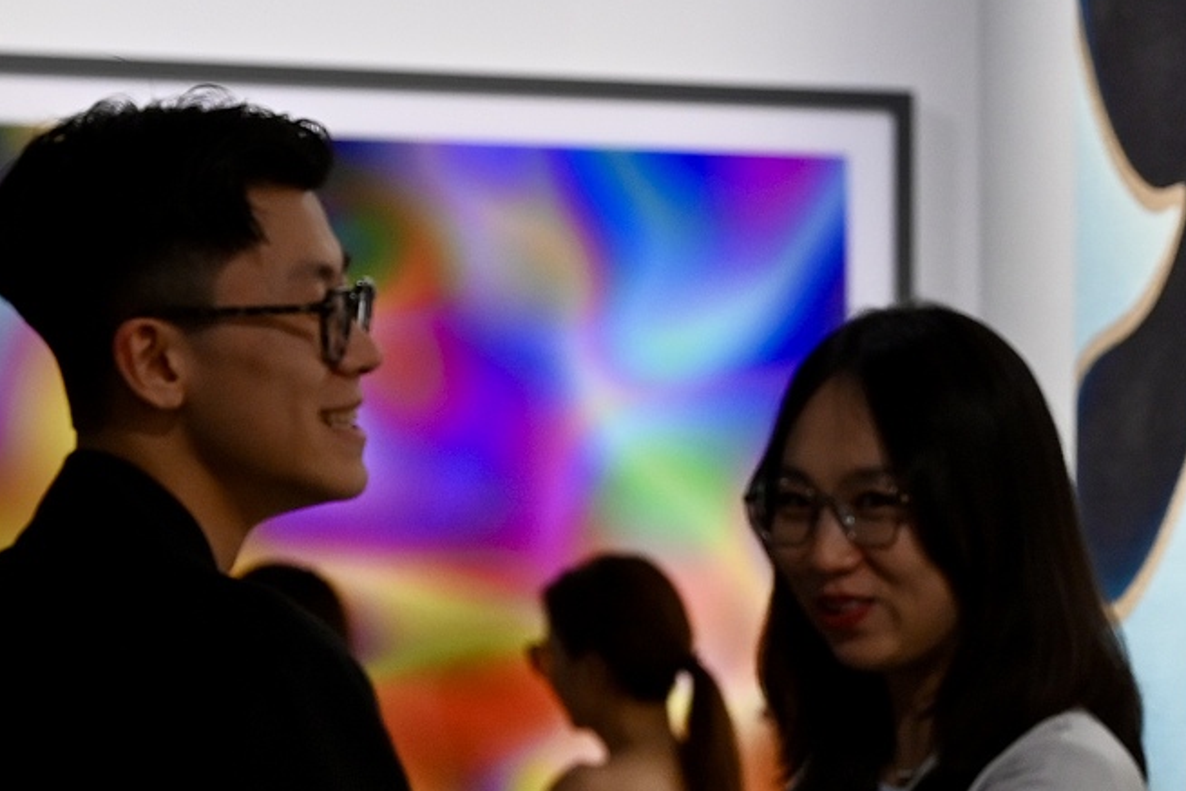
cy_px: 870
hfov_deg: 11.4
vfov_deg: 7.8
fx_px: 5766
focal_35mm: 175
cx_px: 1666
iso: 800
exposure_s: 1/100
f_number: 5.6
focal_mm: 56
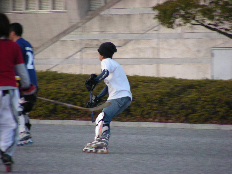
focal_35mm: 380
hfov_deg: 5.2
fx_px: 2547
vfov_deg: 3.9
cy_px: 87
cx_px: 116
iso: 50
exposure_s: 1/99.8
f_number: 3.5
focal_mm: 63.3
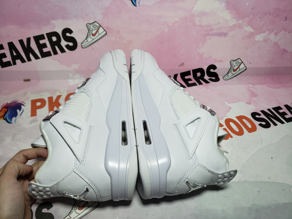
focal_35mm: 26
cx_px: 146
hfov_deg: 67.3
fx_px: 219
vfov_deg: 53.1
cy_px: 110
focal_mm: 4.3
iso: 50
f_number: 1.5
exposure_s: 1/752
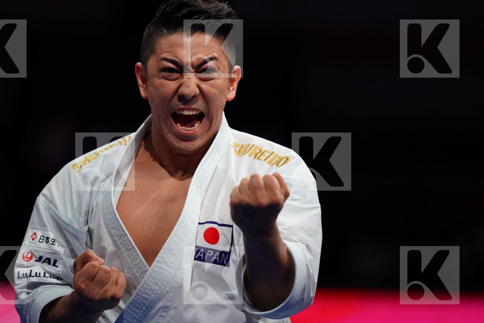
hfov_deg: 4.3
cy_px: 162
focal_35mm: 475
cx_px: 213
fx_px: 6386
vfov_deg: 2.9
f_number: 2.8
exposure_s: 1/500
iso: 1000
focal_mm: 400
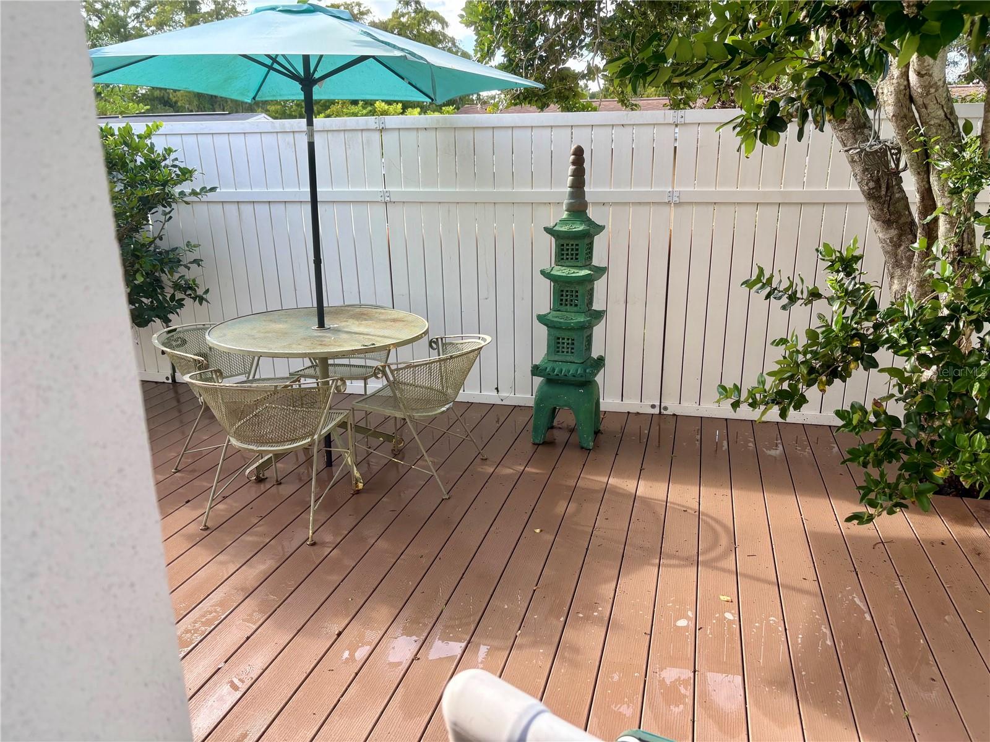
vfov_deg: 53.1
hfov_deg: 67.3
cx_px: 495
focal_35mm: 26
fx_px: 744
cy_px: 371
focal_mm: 5.96
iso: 50
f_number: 1.6
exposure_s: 1/459
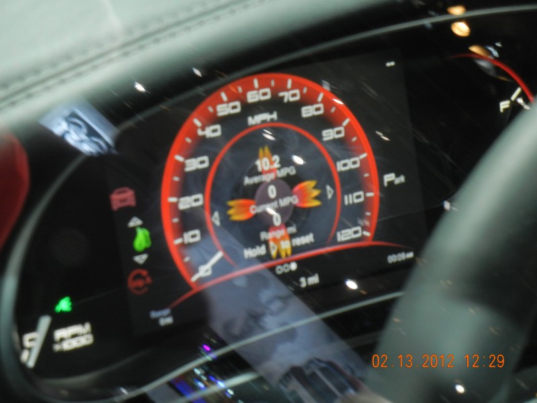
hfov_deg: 14.8
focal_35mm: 133
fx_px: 2063
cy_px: 202
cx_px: 268
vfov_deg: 11.1
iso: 400
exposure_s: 1/14.1
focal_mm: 24
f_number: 4.6
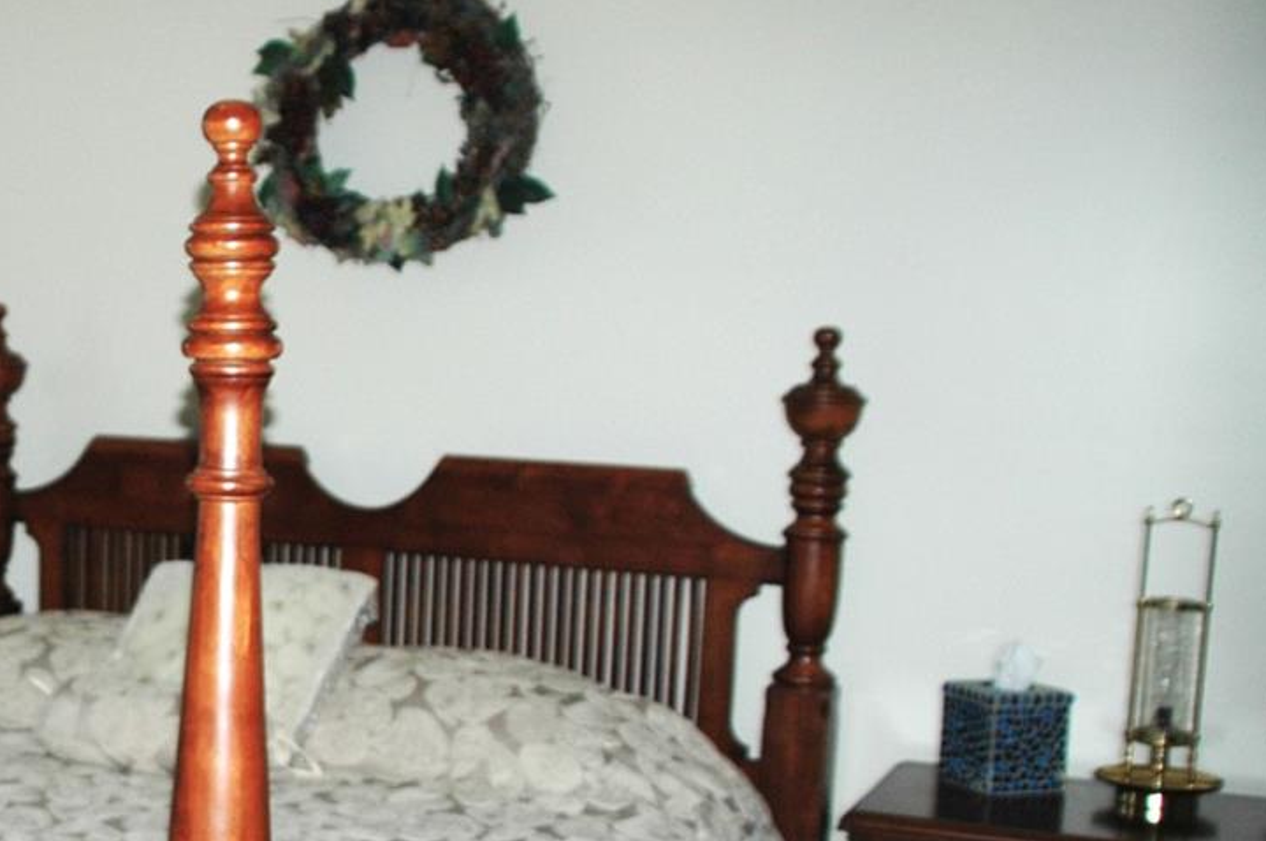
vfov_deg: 22.4
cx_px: -102
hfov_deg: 30.2
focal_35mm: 60
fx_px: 2107
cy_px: 624
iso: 200
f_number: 3.5
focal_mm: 18
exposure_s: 1/60
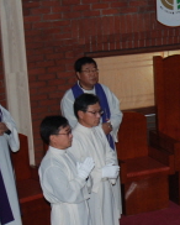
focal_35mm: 157
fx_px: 1042
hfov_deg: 9.4
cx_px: 332
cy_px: 171
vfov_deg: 12.2
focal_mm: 29
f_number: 4.5
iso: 200
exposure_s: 1/60
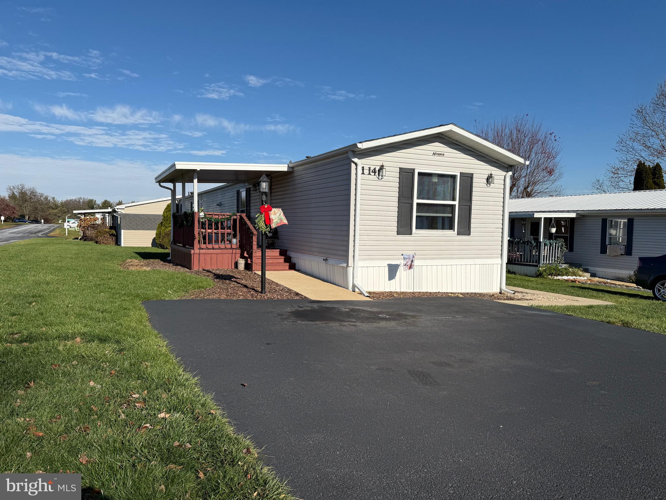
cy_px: 250
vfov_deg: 56.8
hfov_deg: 71.6
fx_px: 462
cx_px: 333
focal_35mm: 24
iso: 80
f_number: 1.78
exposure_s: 1/7353
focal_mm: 6.76
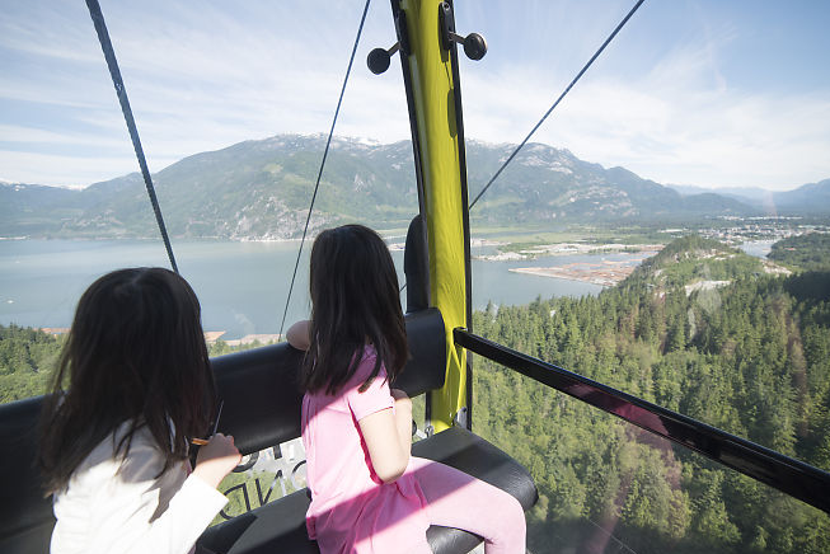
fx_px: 346
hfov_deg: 100.4
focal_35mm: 15
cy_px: 275
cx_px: 414
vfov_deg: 77.4
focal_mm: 14
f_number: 5
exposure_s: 1/200
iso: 100
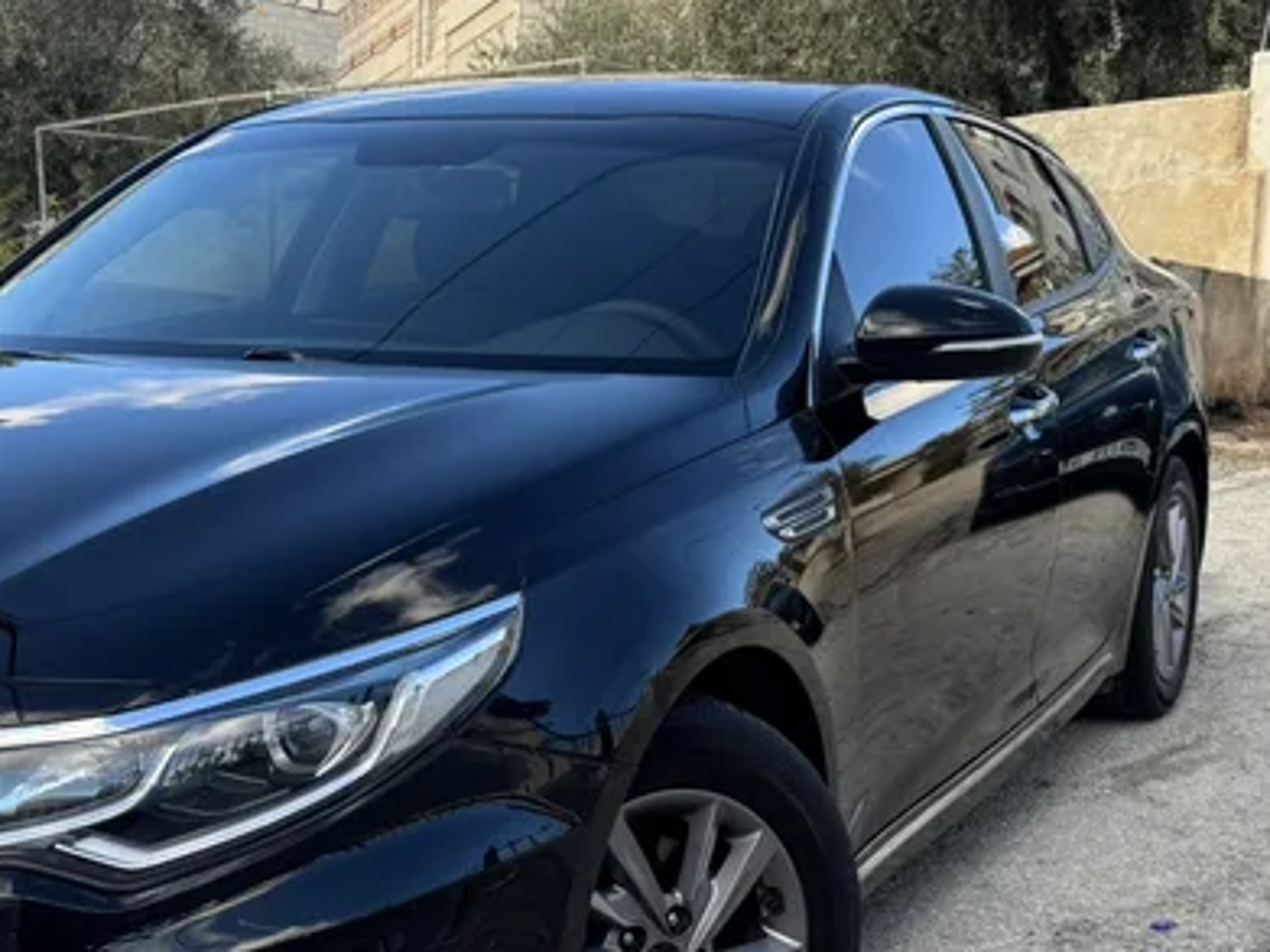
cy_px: 718
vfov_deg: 24.5
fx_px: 2164
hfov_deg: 32.7
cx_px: 692
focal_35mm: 59
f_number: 1.78
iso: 80
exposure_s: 1/621
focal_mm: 6.76
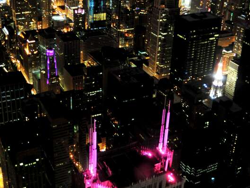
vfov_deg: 28.3
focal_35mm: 51
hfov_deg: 37.5
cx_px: 126
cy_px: 53
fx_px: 369
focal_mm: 35
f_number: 2.8
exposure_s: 1/25
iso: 3200
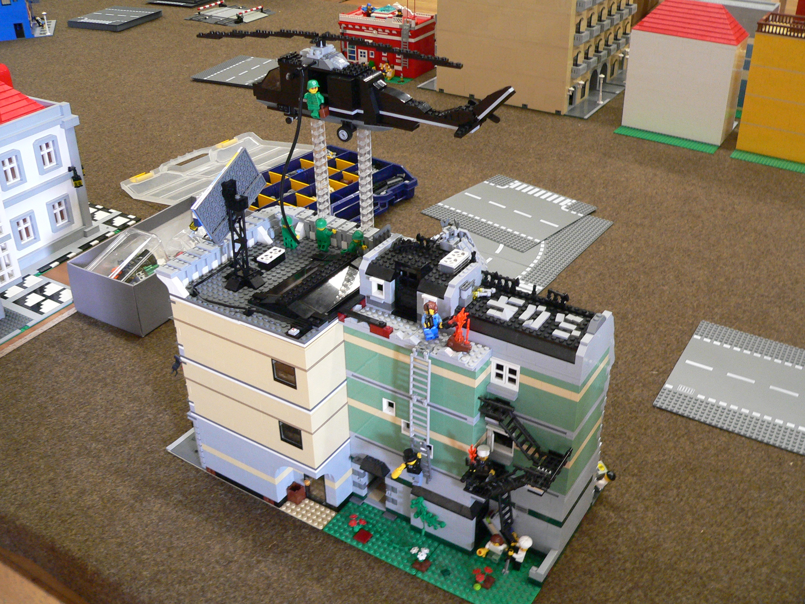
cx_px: 402
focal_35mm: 36
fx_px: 837
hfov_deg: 51.4
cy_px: 302
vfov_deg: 39.7
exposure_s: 1/13
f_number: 2.8
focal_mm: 6
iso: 200
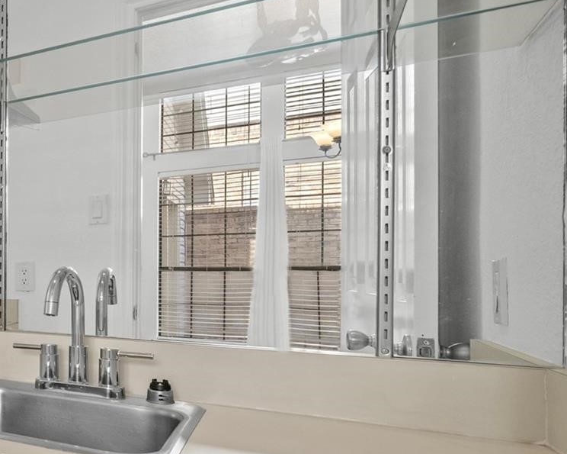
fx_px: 520
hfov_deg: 37.4
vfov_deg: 46.7
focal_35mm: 31
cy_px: 286
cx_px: -159
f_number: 8
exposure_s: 1/6
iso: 250
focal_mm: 12
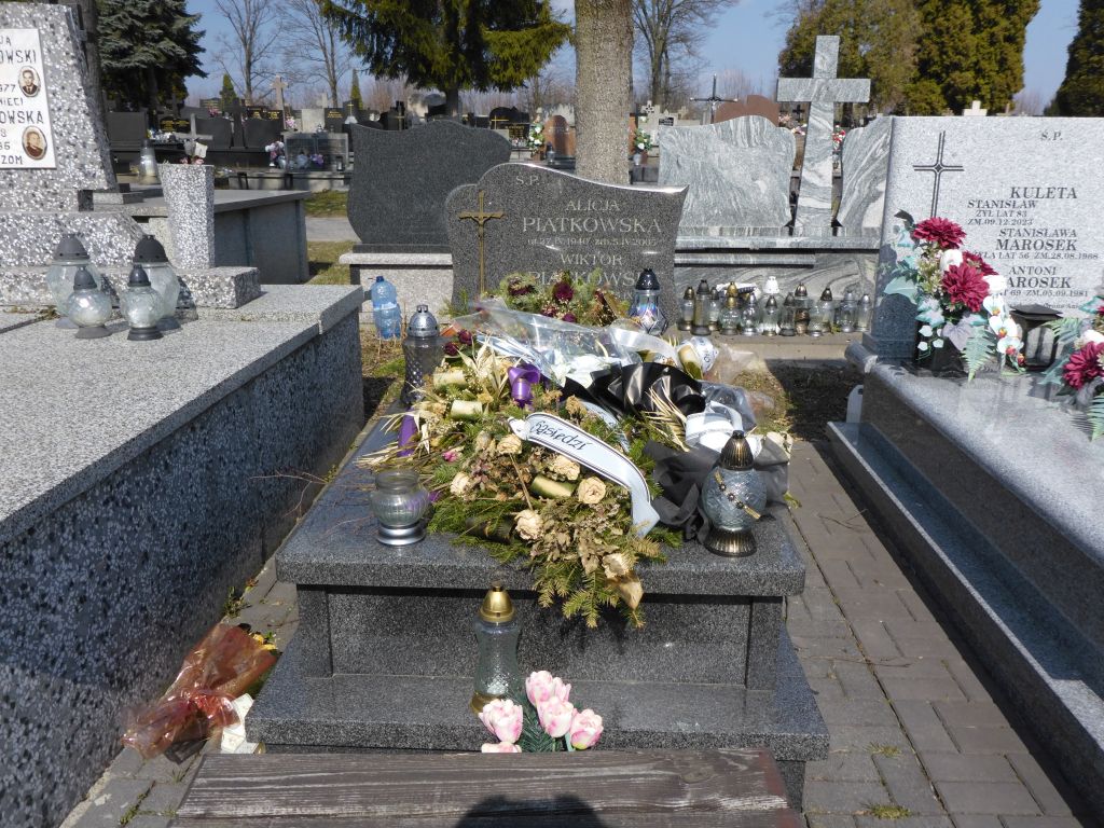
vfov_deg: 49.7
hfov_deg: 63.4
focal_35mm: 28
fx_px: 893
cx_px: 552
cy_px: 414
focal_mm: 4.9
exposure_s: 1/1000
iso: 80
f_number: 3.3
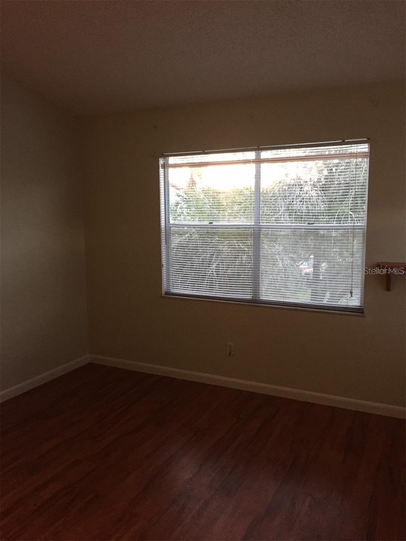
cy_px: 270
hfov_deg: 48.2
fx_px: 454
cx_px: 203
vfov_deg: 61.7
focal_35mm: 29
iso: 200
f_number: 2.2
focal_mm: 4.15
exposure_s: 1/30
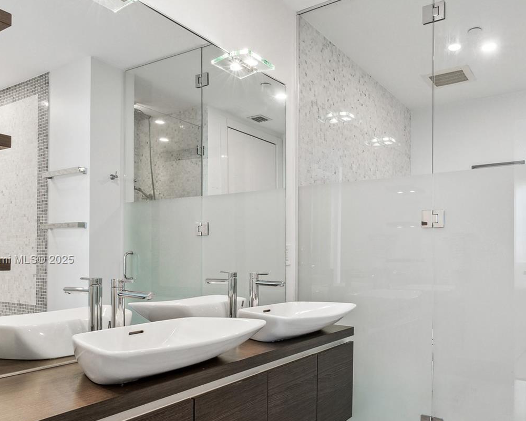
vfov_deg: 52.7
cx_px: 326
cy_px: 260
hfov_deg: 63.2
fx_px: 420
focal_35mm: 27
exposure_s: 1/20
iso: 400
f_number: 8
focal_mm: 12
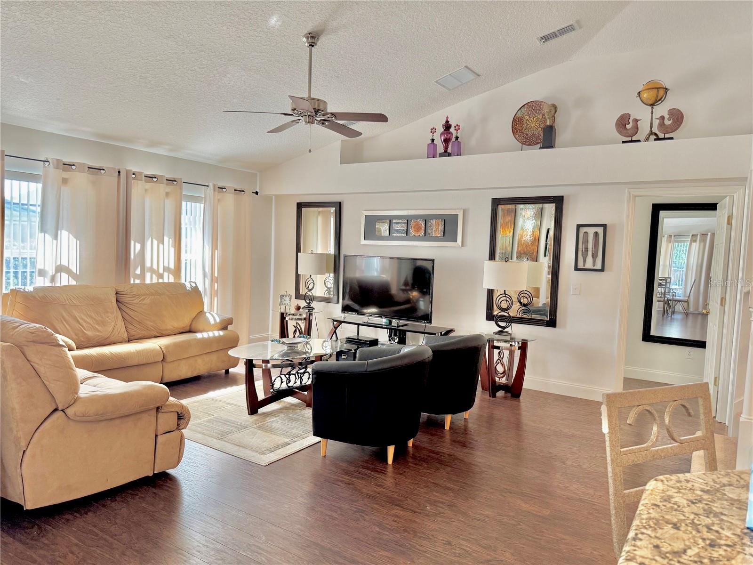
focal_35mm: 24
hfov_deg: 71.6
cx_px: 376
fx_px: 522
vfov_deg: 56.8
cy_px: 282
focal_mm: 6.76
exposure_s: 1/120
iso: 200
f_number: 1.78
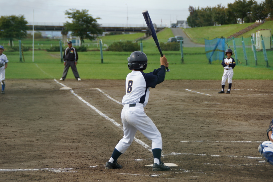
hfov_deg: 13.7
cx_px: 136
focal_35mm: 150
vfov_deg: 9.1
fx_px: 1137
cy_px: 91
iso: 100
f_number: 5.6
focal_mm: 100
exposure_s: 1/500
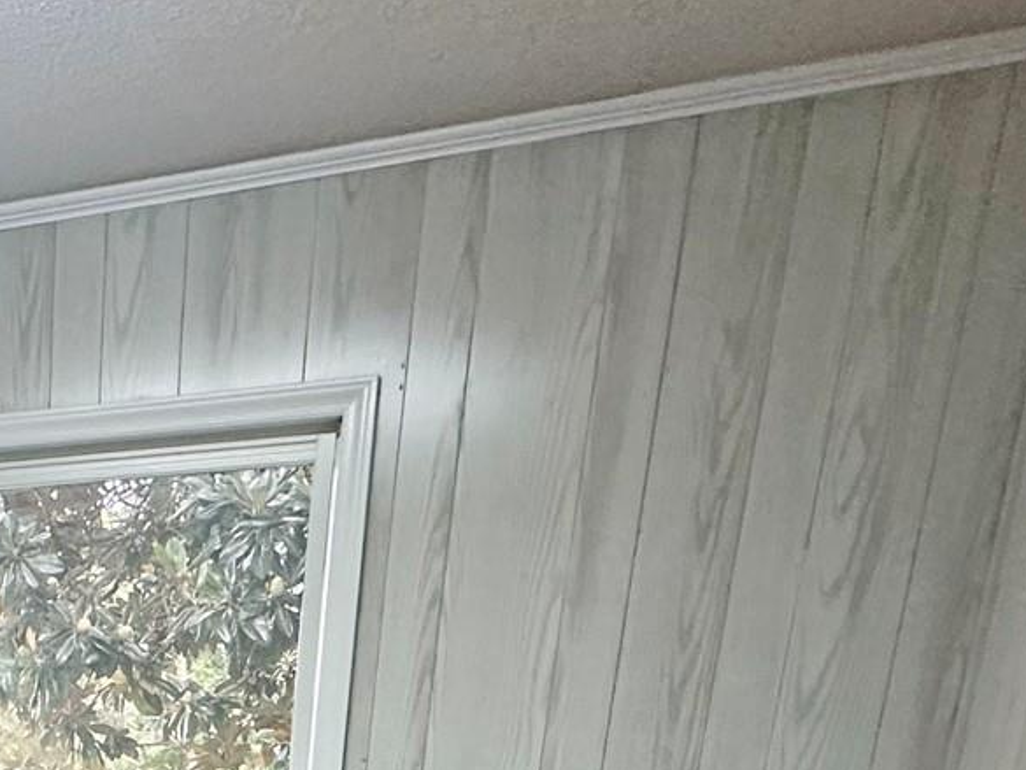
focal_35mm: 49
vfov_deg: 22.7
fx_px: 1453
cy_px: 1230
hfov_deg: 33.4
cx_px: -128
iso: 250
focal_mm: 2.22
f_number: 2.2
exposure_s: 1/120
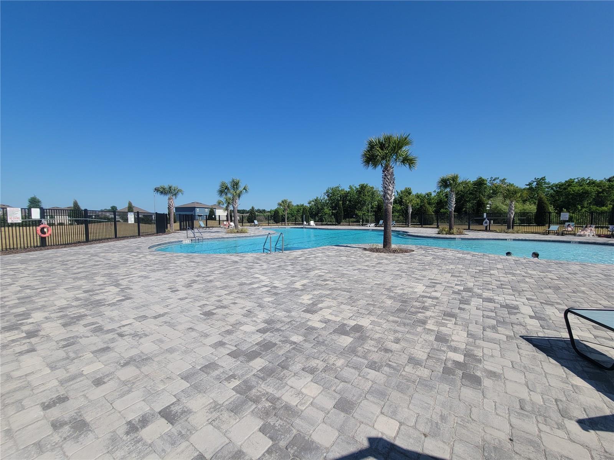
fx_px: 231
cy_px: 230
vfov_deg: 89.9
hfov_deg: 106.2
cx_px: 307
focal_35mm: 13
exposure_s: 1/2607
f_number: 2.2
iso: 50
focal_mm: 2.2
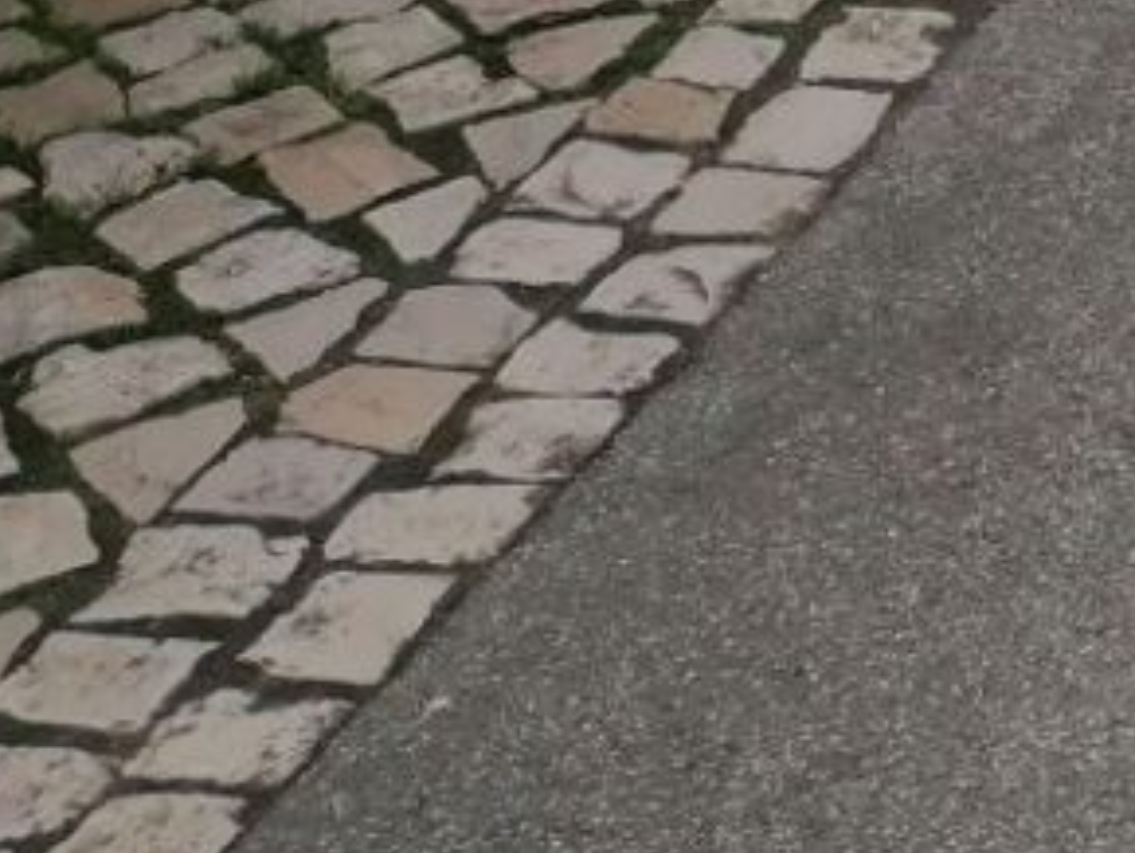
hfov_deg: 12.0
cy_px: -1225
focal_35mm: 143
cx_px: 2391
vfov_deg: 9.3
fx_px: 4693
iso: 50
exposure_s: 1/544
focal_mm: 4.75
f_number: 1.8
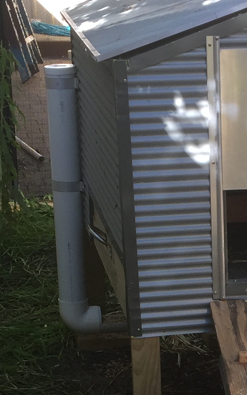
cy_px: 448
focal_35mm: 104
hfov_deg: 12.4
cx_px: 250
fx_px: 1120
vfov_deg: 19.1
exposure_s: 1/231
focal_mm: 4.15
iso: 32
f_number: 2.2
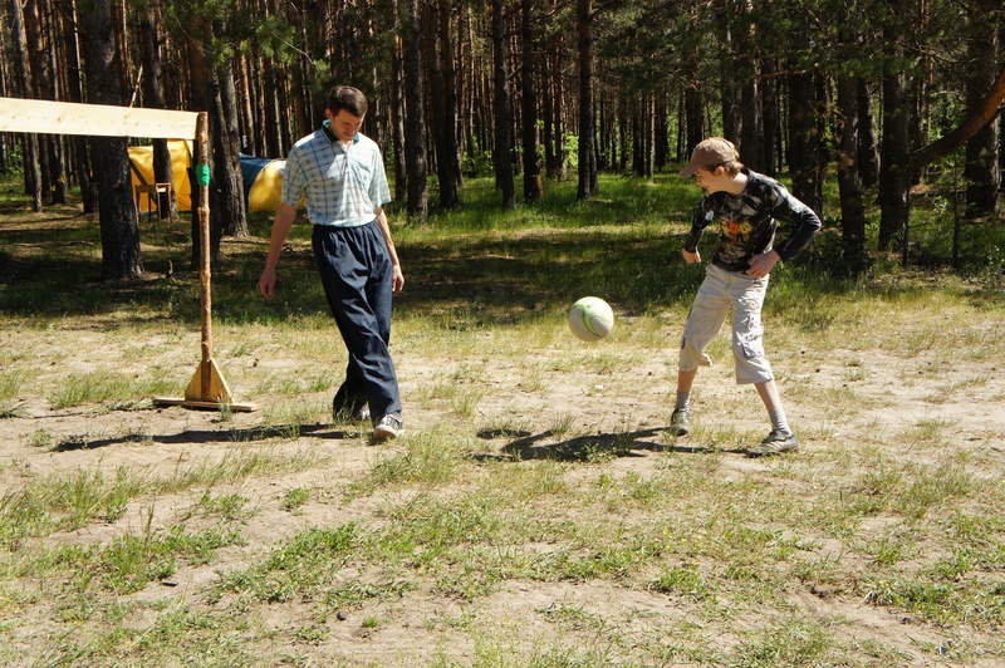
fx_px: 1381
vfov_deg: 27.2
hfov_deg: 40.0
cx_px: 502
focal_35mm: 50
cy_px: 334
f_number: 8
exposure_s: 1/500
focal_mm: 33
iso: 400
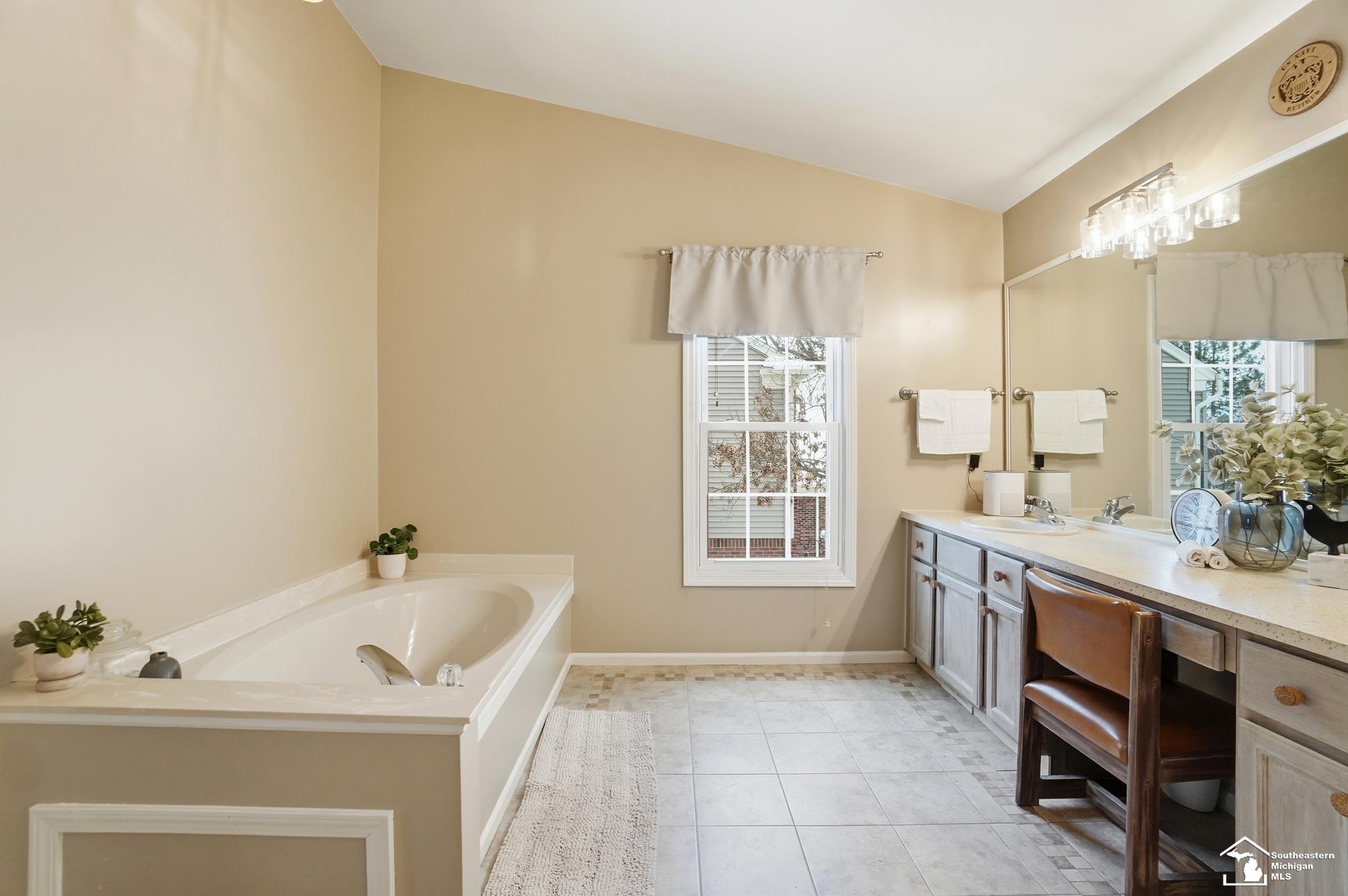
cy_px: 448
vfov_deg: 77.2
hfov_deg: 100.4
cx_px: 674
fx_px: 561
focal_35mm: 15
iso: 100
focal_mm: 10
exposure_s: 1/640
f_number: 4
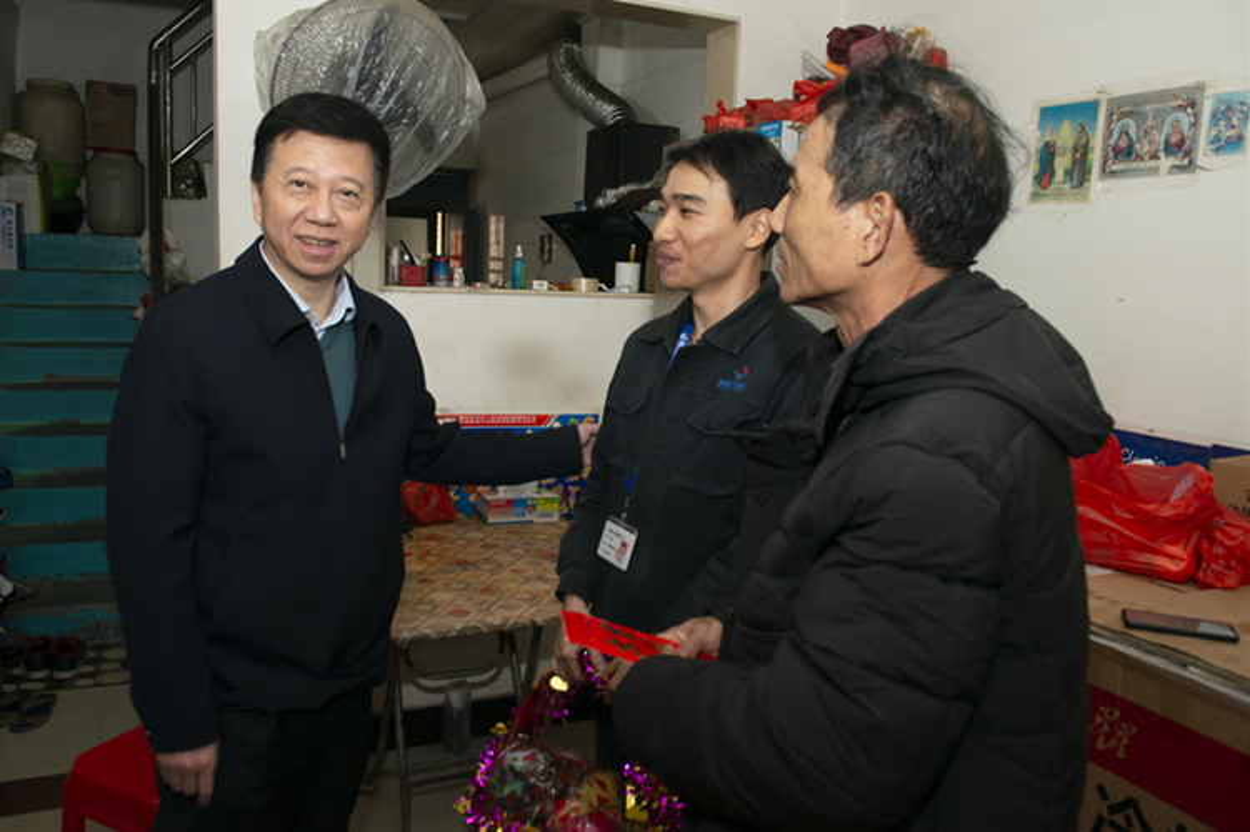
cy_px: 416
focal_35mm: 24
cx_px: 625
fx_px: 833
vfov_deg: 53.1
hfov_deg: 73.8
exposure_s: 1/125
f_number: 5.6
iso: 800
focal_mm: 24
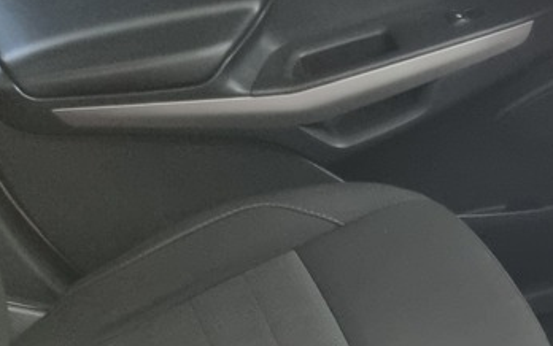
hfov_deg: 22.7
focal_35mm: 81
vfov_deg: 15.4
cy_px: 449
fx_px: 1222
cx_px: 726
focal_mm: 5.4
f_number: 1.8
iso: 500
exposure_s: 1/25
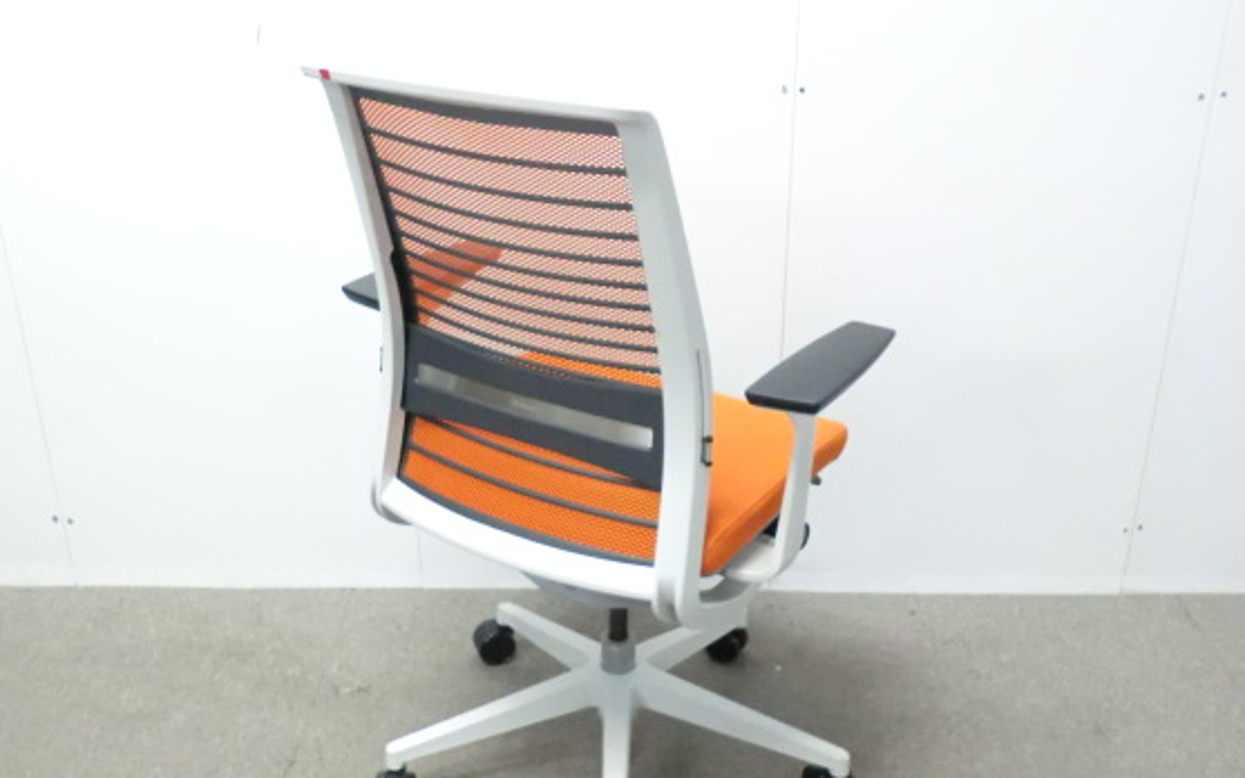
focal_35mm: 39
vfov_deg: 32.7
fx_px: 1323
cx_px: 608
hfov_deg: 50.4
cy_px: 425
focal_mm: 5.8
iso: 800
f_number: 3.5
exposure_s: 1/30
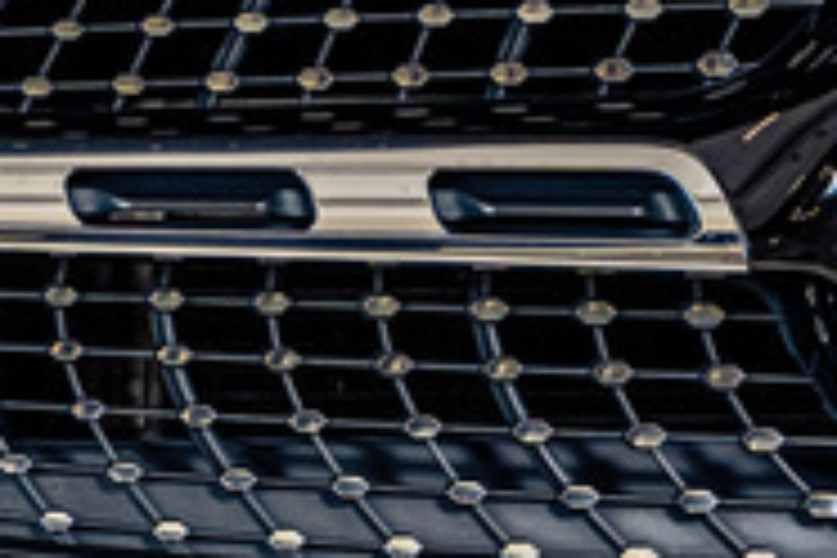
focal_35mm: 412
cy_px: 315
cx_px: -461
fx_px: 9578
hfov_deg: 5.0
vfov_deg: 3.3
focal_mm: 75
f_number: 4
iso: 640
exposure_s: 1/160
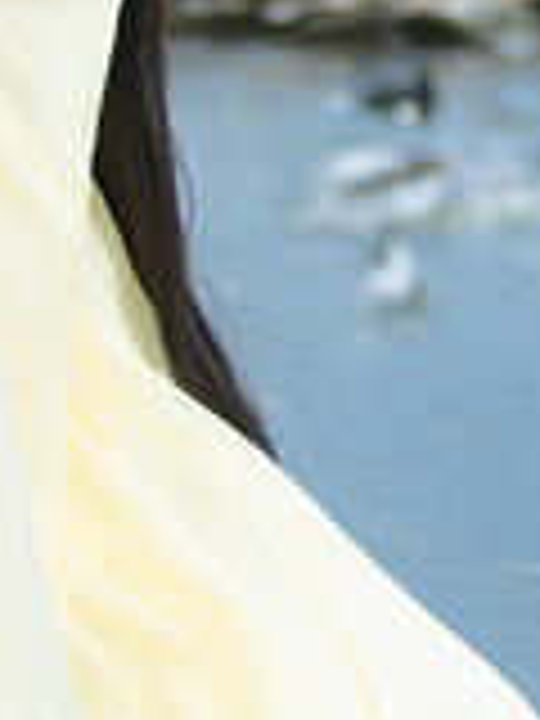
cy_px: -171
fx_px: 9838
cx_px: 774
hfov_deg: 3.1
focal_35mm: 473
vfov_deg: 4.2
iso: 125
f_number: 2.8
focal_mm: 75
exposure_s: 1/640
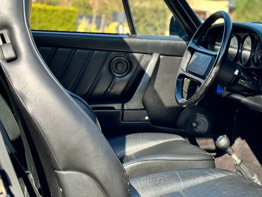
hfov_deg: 21.6
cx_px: 224
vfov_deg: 16.6
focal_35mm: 89
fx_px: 674
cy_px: 92
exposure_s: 1/609
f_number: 1.78
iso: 64
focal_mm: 6.86
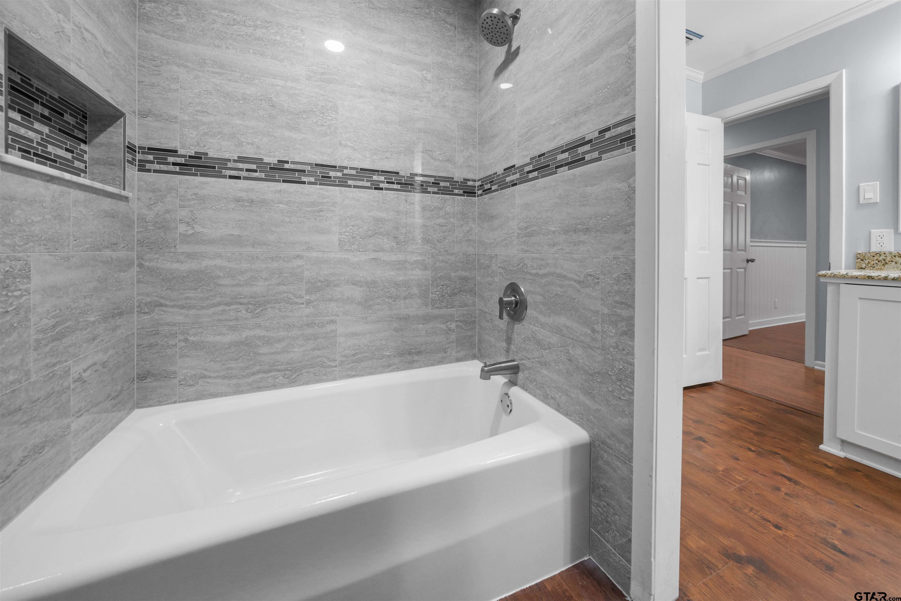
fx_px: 300
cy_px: 300
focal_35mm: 12
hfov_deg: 112.6
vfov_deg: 90.0
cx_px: 450
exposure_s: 1/30
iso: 800
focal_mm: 12
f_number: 5.6
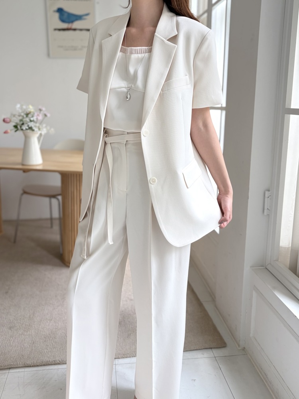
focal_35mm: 26
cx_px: 150
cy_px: 200
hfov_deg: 53.1
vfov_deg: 67.3
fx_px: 299
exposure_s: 1/121
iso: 40
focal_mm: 5.96
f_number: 1.6
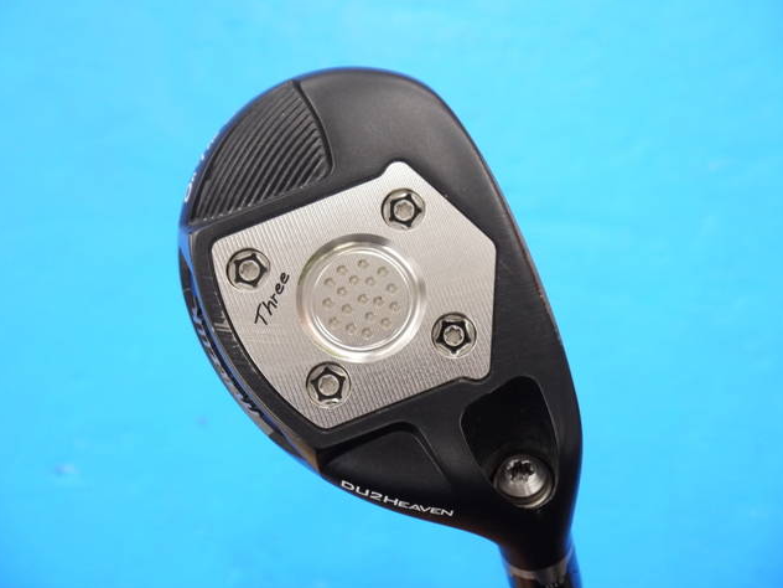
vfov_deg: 17.4
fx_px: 1923
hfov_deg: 23.0
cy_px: 295
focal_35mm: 85
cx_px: 392
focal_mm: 42
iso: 800
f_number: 5.6
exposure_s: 1/60
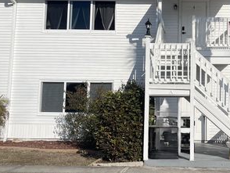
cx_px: 178
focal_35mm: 51
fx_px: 339
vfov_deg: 28.5
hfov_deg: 36.4
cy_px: 68
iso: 32
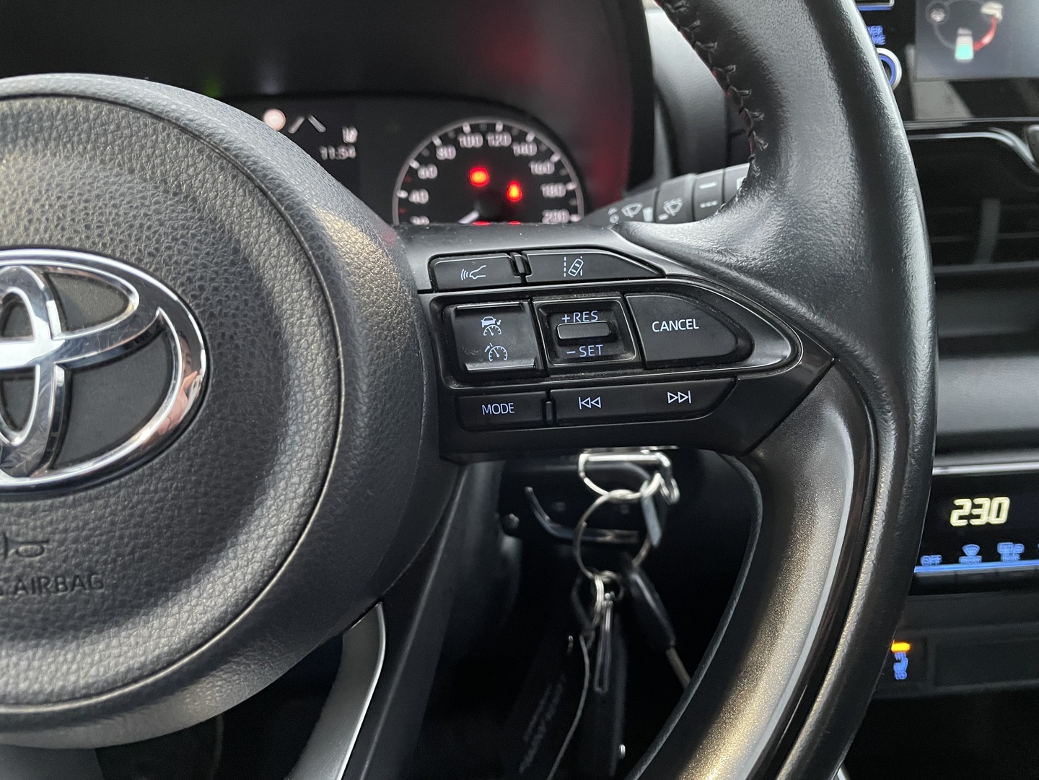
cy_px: 390
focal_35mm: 26
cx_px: 520
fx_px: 780
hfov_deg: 67.3
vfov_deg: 53.1
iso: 640
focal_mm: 4.2
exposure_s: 1/25
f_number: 1.6
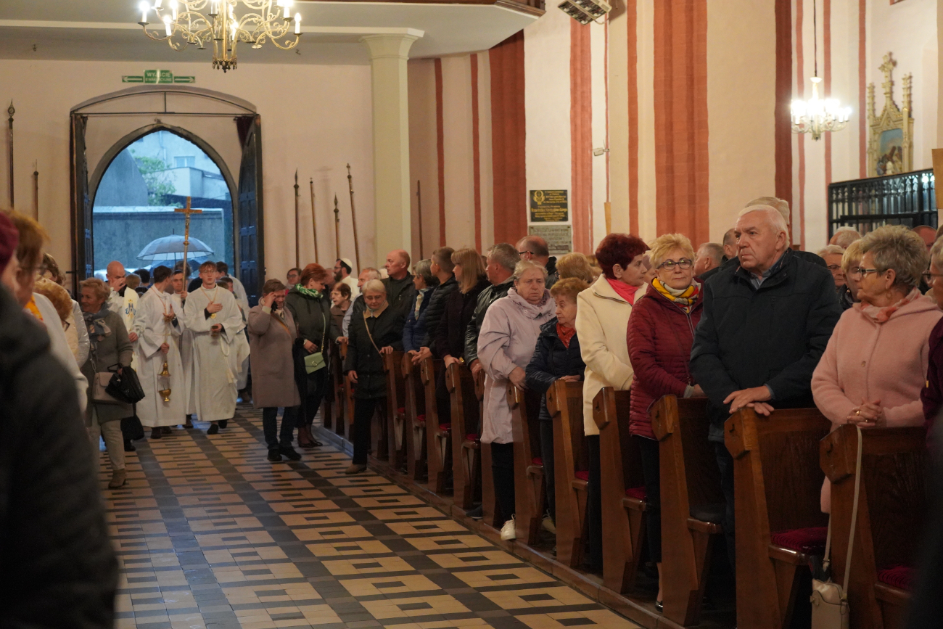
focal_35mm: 55
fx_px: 1441
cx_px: 472
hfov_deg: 36.2
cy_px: 314
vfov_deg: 24.6
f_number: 4
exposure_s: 1/125
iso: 12800
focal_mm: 55
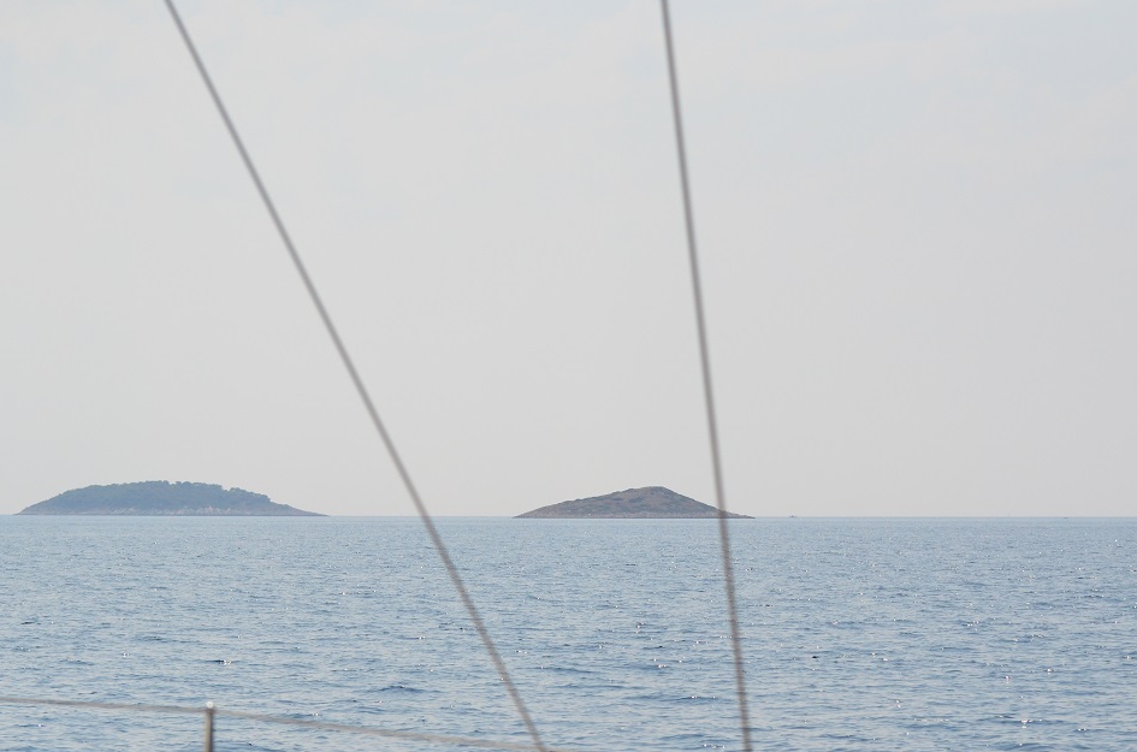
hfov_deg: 18.5
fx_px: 3497
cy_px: 376
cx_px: 579
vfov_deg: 12.3
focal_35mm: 111
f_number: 5.6
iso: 720
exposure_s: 1/8000
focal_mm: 70
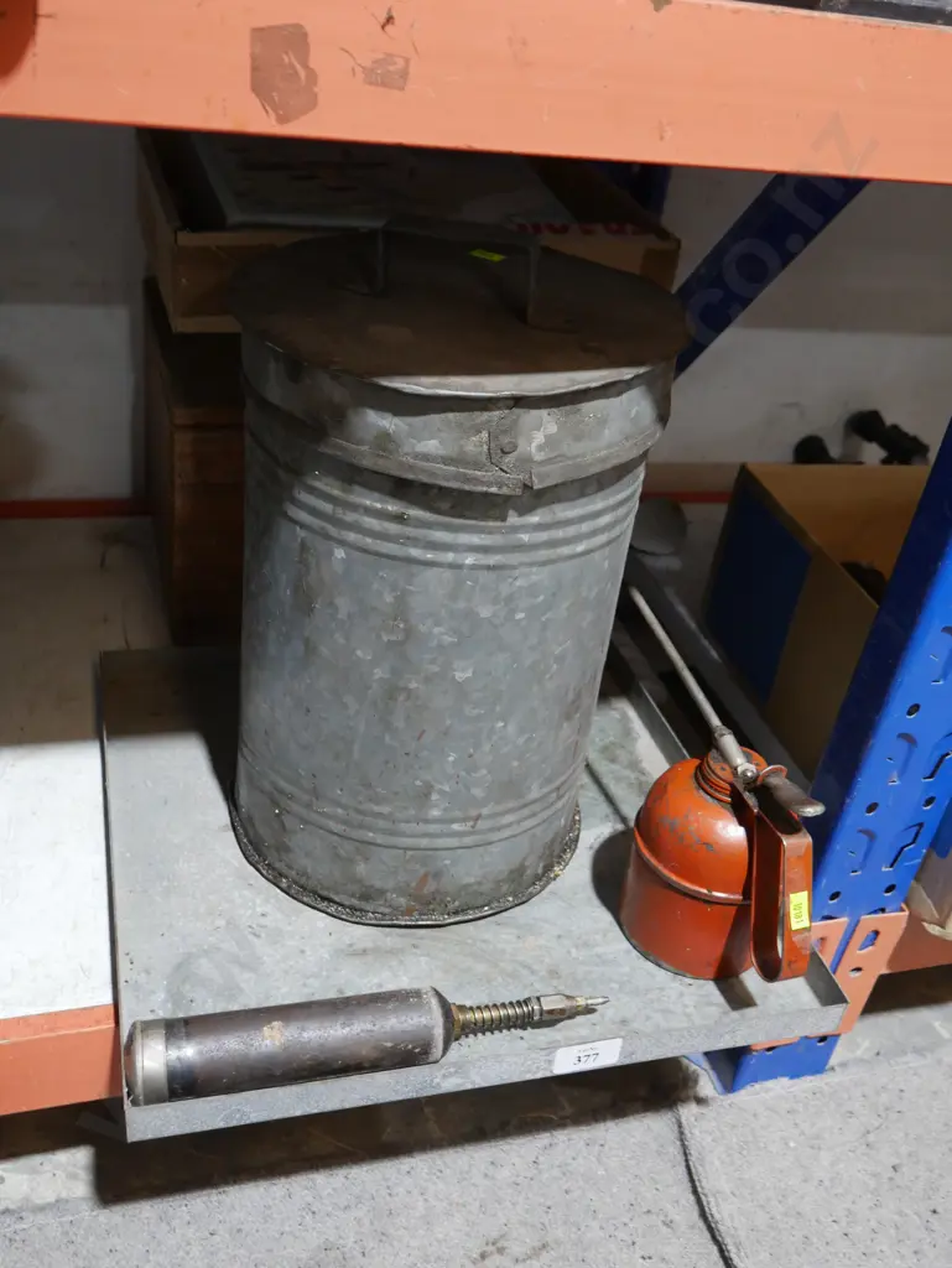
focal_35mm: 34
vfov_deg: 53.9
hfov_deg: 41.8
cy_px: 634
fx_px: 1246
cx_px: 476
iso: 1000
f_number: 4
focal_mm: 17
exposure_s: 1/60
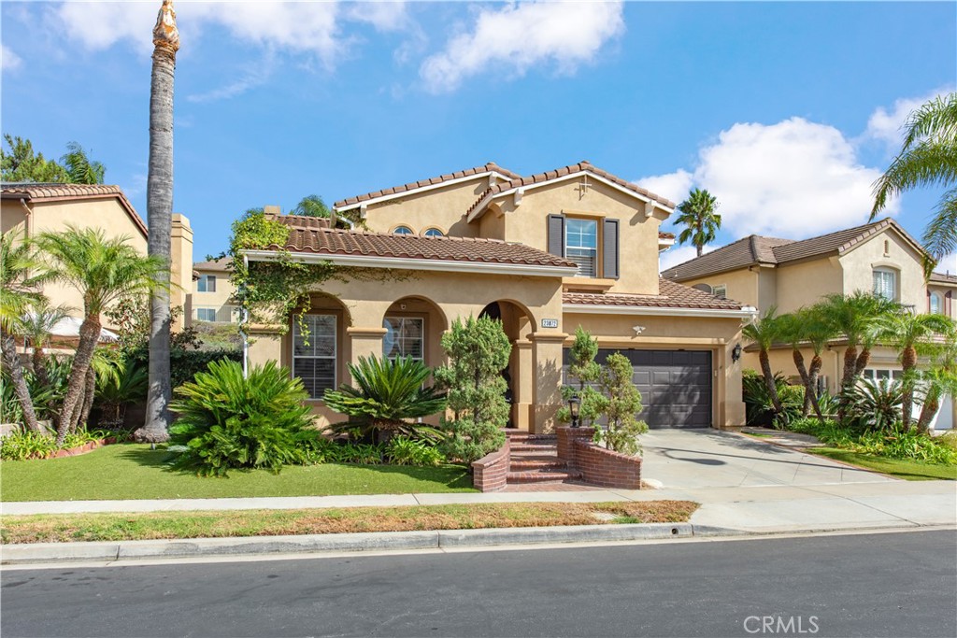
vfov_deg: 53.1
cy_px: 319
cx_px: 478
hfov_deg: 73.7
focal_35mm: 24
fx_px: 638
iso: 200
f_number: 10
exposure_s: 1/400
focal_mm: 24
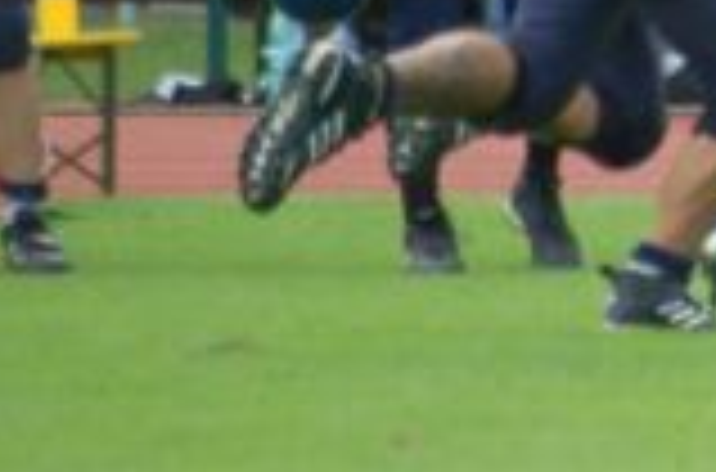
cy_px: -144
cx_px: 1011
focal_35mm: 1280
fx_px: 25382
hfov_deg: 1.6
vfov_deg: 1.1
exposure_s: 1/500
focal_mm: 300
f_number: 5.6
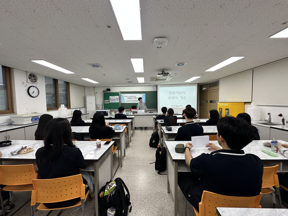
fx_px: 116
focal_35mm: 14
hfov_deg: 102.1
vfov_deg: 85.7
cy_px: 108
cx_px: 144
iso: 80
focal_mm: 2.22
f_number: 2.2
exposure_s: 1/120
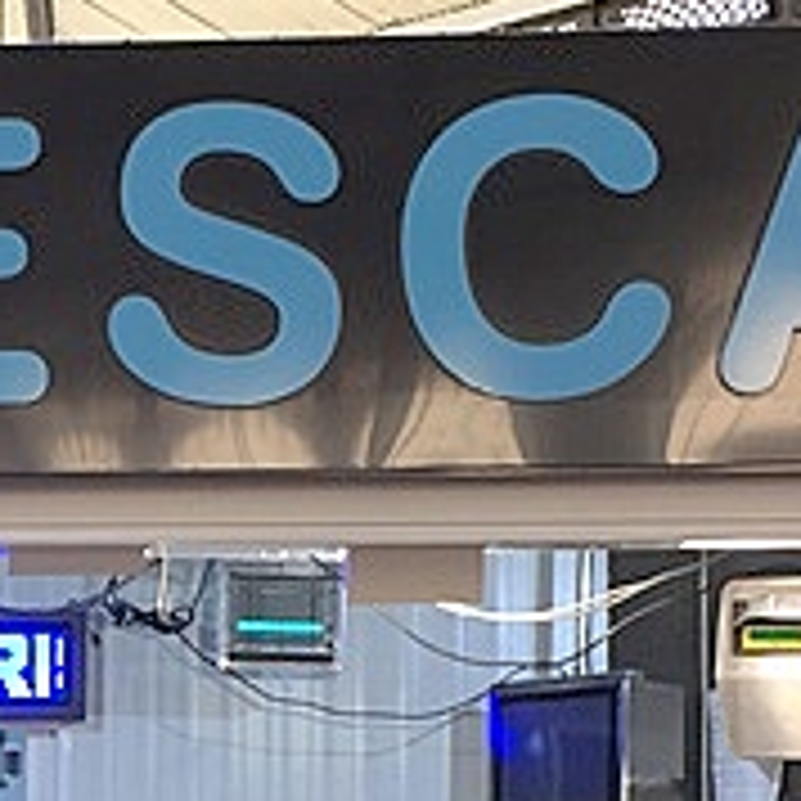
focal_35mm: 115
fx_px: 3011
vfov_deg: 14.8
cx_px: -58
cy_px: 873
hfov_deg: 14.8
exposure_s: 1/50
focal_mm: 4.15
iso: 32
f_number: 2.2
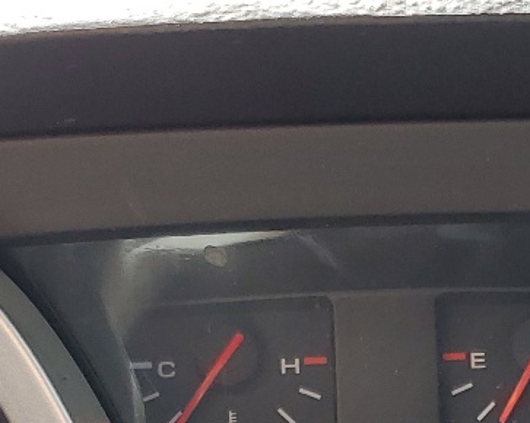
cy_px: 543
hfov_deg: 17.1
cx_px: 384
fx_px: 1756
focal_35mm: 112
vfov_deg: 13.3
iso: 50
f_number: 1.5
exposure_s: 1/323
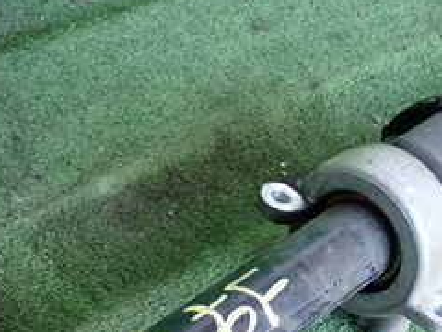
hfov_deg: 17.9
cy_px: 332
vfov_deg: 13.3
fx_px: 1405
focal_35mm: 110
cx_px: 262
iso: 1250
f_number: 2.9
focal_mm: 7.84
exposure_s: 1/125
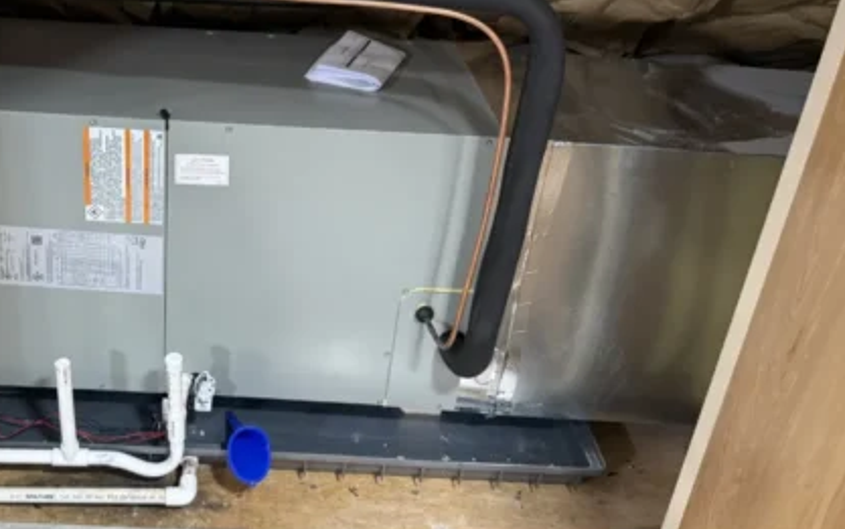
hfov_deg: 49.0
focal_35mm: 39
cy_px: 201
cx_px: 245
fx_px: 898
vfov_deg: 32.7
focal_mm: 6.76
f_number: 1.78
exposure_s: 1/60
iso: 400
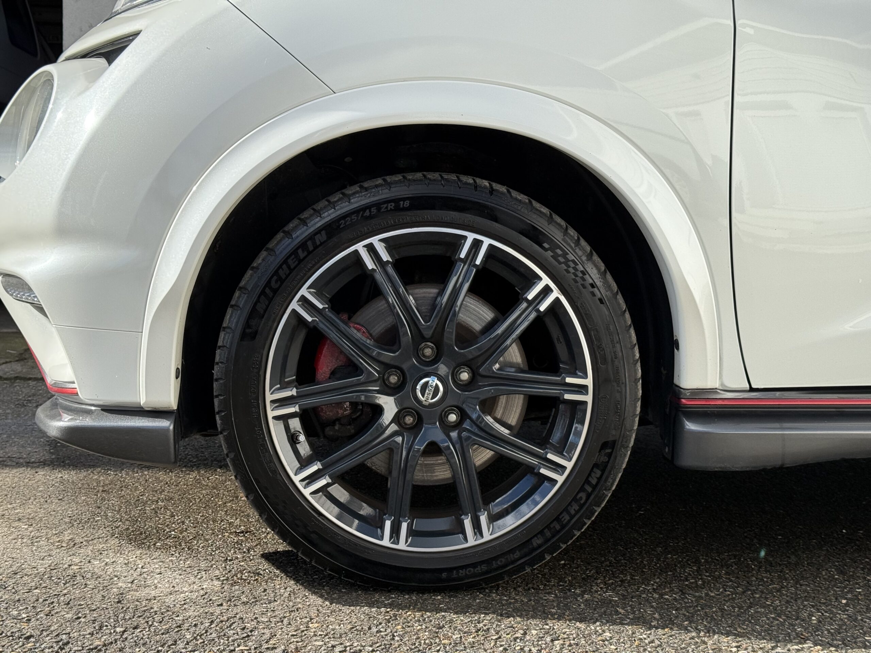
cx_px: 436
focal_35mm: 48
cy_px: 326
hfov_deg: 39.7
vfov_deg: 30.3
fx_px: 1208
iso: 64
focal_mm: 6.76
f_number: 1.78
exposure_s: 1/2494
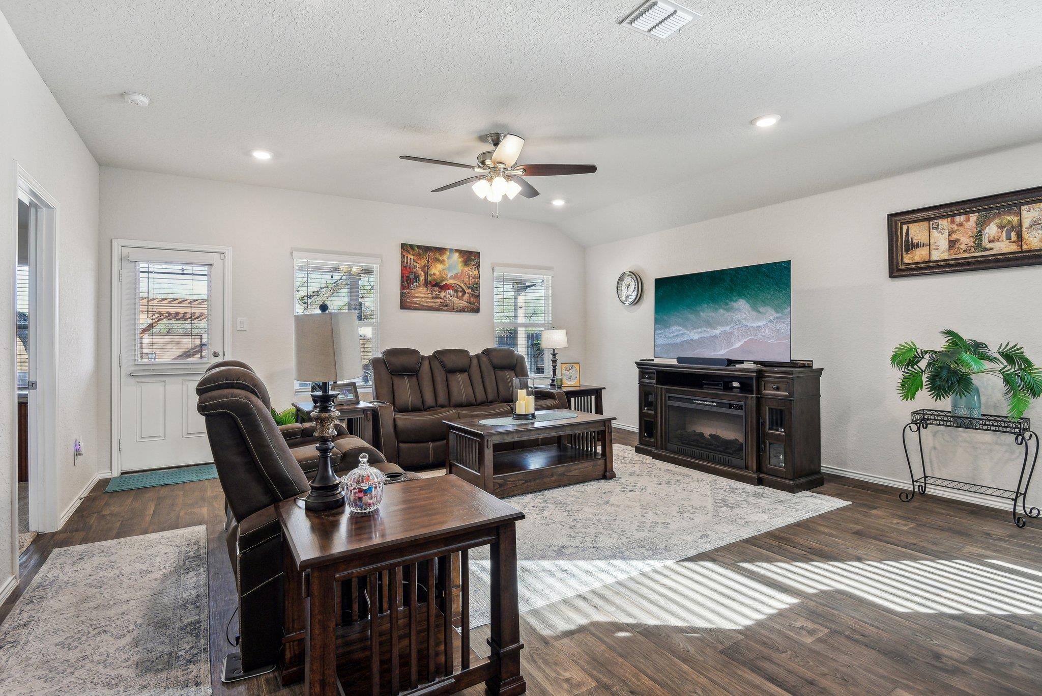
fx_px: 492
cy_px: 348
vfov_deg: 70.5
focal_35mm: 17
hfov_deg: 93.3
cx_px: 521
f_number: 8
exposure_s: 1/20
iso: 1400
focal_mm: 17
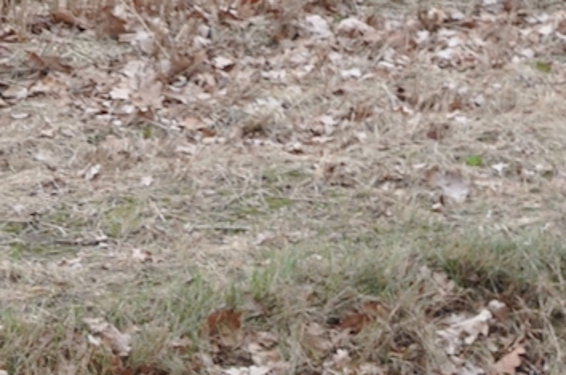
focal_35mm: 228
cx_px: 1529
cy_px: 628
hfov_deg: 8.1
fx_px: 3580
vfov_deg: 5.9
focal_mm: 28
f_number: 9
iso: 200
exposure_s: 1/80
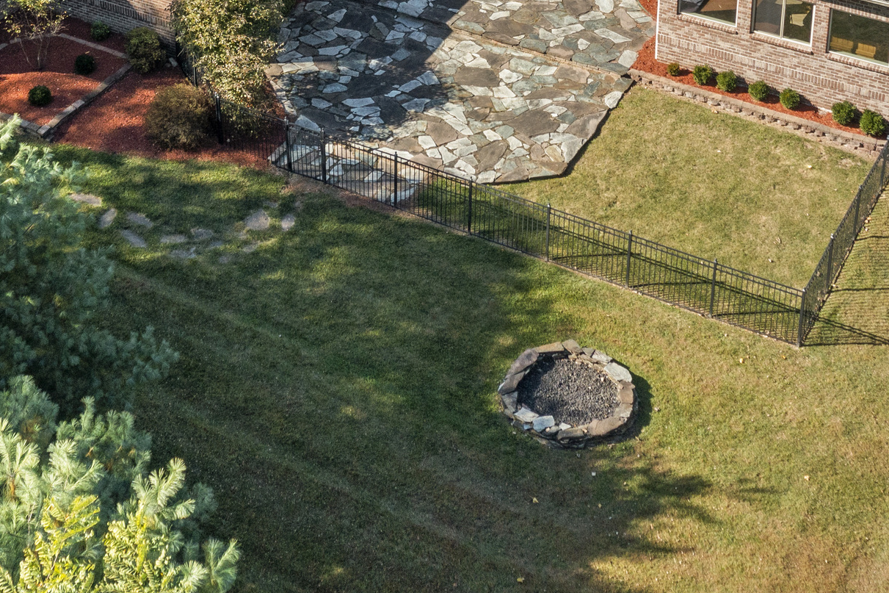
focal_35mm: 71
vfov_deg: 18.0
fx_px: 1753
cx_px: 432
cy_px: -154
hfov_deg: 28.5
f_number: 4.5
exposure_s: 1/120
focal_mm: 10.26
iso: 100
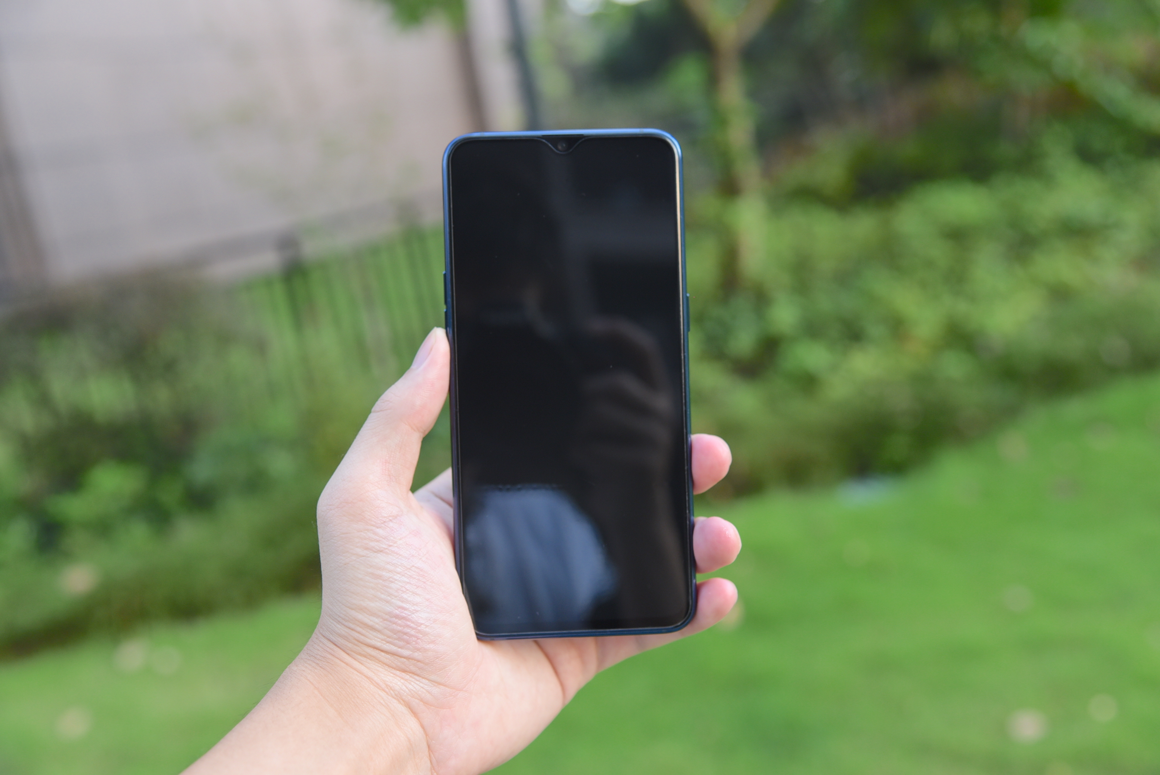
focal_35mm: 44
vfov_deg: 30.5
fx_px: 1418
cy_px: 388
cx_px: 580
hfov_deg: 44.5
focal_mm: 44
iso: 640
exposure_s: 1/320
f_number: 4.5
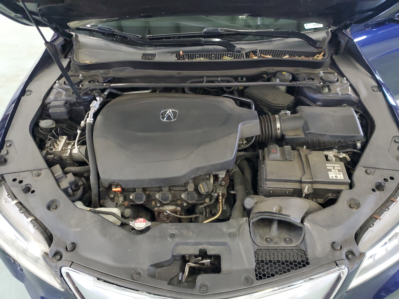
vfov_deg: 53.1
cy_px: 150
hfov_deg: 67.3
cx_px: 200
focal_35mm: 26
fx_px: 300
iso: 306
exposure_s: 1/30
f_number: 1.5
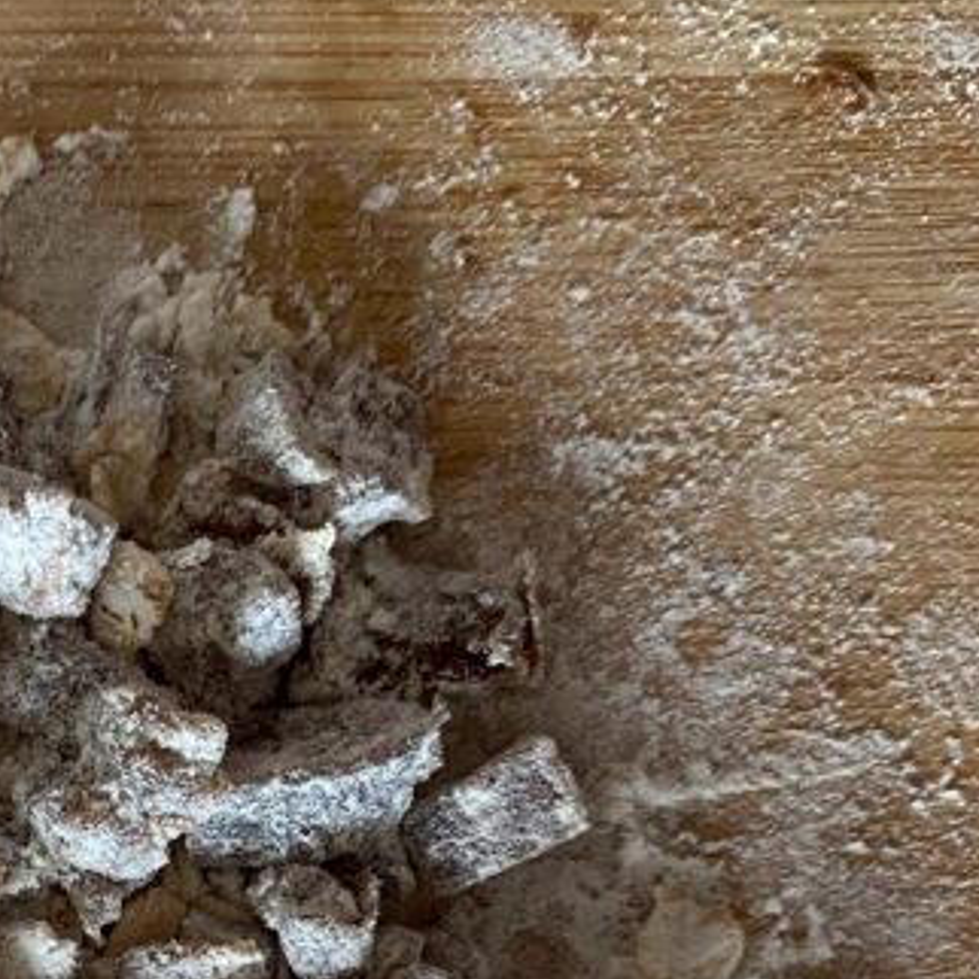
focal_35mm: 73
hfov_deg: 22.4
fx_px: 2336
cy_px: 1107
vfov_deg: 22.2
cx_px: -82
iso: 200
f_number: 1.8
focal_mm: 4.25
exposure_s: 1/60
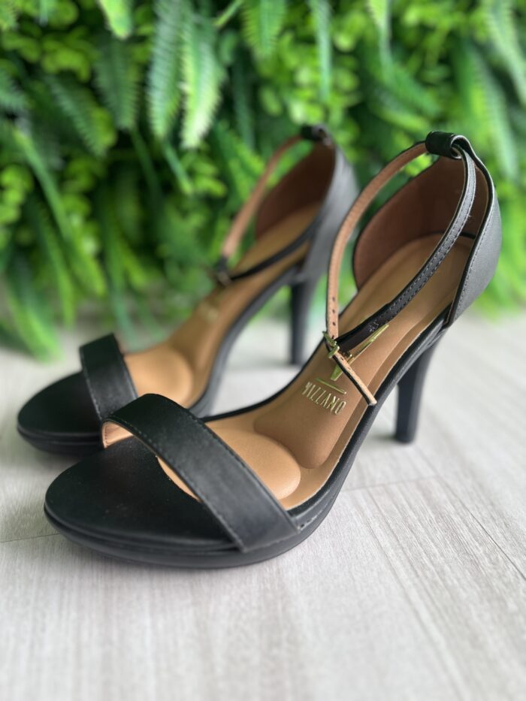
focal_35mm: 26
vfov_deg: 67.3
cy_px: 350
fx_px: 527
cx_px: 263
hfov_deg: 53.1
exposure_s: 1/120
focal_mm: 5.7
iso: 40
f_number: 1.5
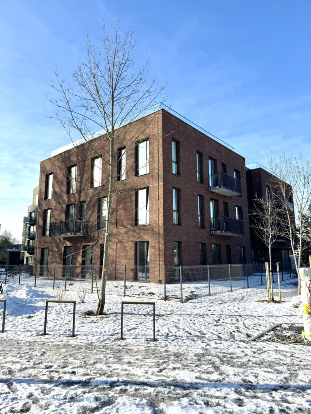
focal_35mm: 24
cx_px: 156
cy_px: 207
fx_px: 287
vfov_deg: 71.6
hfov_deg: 56.8
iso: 80
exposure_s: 1/4310
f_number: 1.78
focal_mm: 6.86
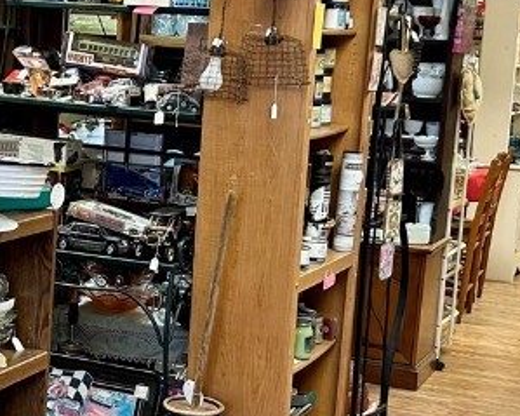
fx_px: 1338
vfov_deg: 17.6
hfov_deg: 21.4
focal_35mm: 87
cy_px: 195
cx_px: 26
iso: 125
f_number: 1.5
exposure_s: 1/63
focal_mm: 5.7
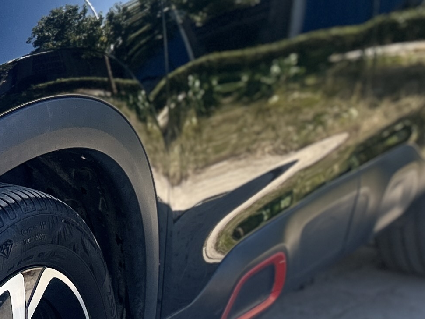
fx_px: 1326
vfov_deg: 13.7
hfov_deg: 16.3
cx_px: -249
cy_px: 207
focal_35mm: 108
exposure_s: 1/1361
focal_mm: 5.7
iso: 50
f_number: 1.5
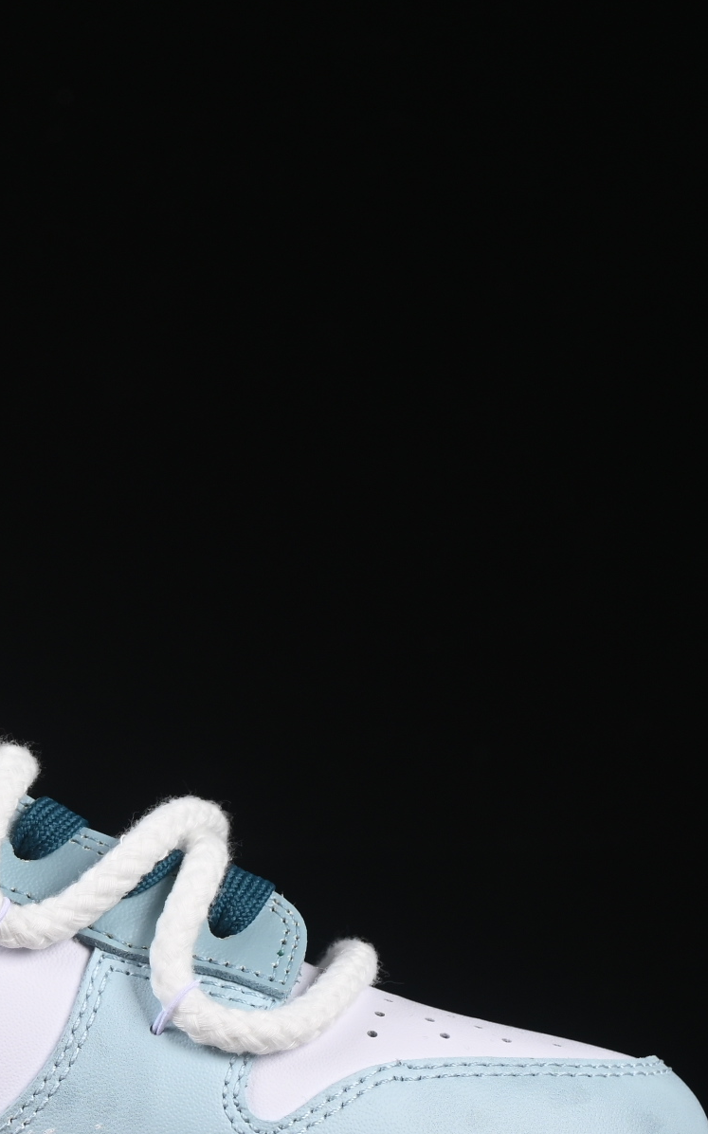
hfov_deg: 7.3
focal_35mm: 178
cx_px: -200
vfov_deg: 11.7
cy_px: 806
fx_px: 5498
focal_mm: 50
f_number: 8
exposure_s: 1/80
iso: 160
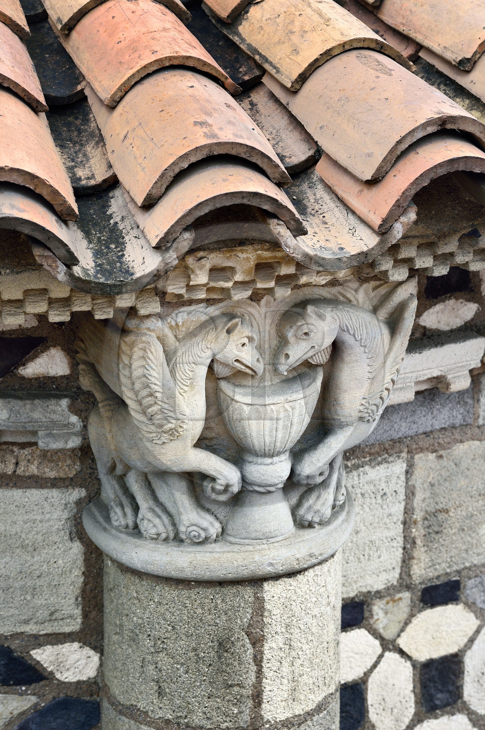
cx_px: 242
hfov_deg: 7.6
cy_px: 365
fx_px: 3642
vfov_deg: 11.4
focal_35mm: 180
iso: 800
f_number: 6.3
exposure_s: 1/160
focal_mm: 180
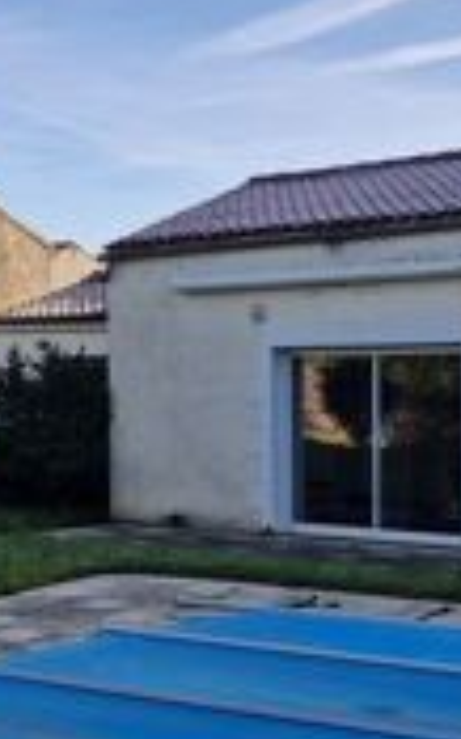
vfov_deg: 30.6
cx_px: 144
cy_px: 431
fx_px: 1350
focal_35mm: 67
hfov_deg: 19.3
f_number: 1.8
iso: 50
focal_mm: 5.4
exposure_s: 1/1080
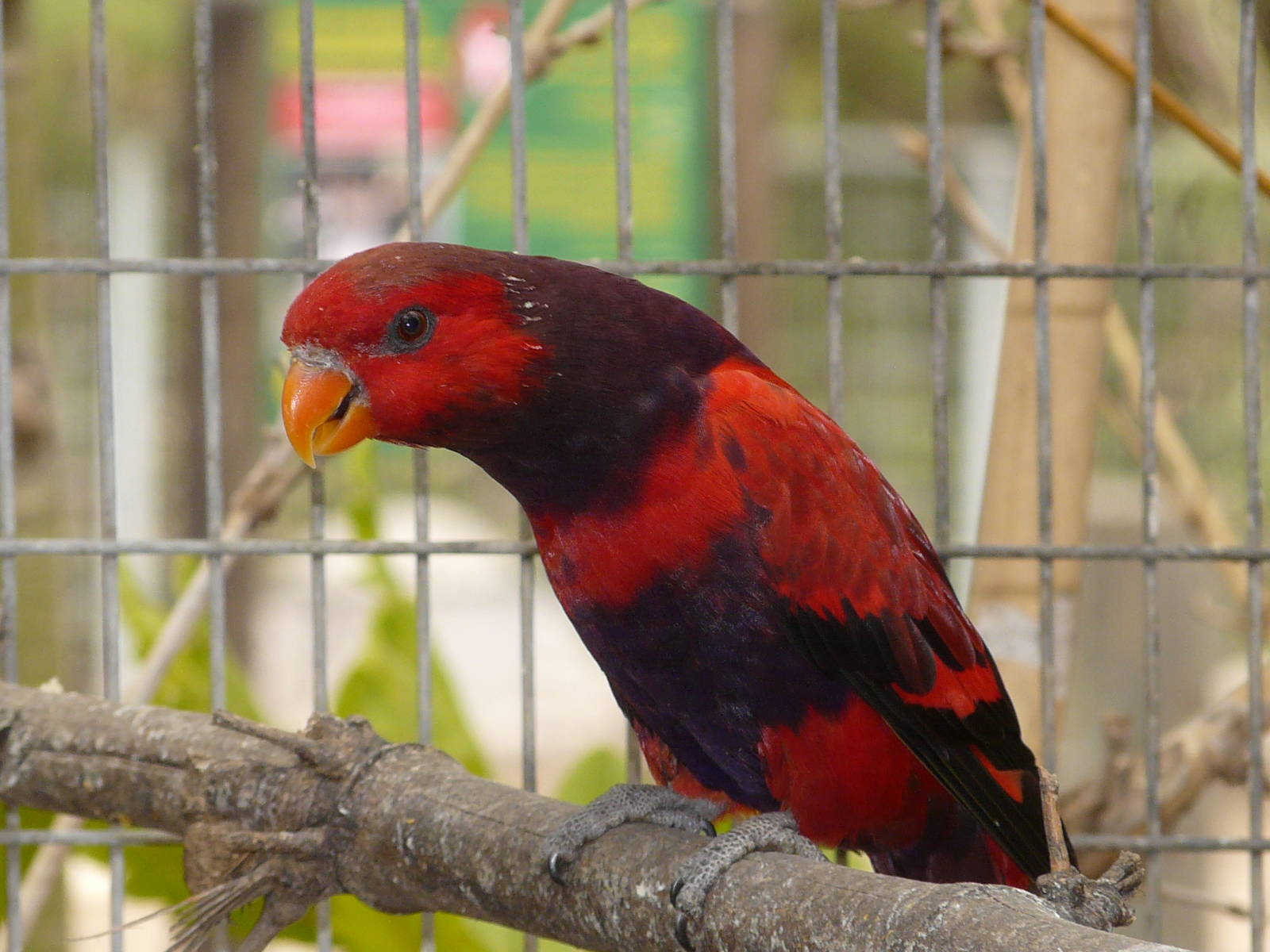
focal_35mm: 389
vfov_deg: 3.8
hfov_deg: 5.1
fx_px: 14272
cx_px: 635
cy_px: 476
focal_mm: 40
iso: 100
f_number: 3.6
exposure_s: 1/100
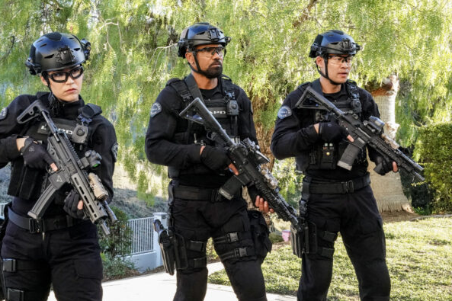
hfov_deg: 34.9
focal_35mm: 57
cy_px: 121
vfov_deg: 23.7
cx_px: 169
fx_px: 715
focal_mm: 44
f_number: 20
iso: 8000
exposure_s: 1/200
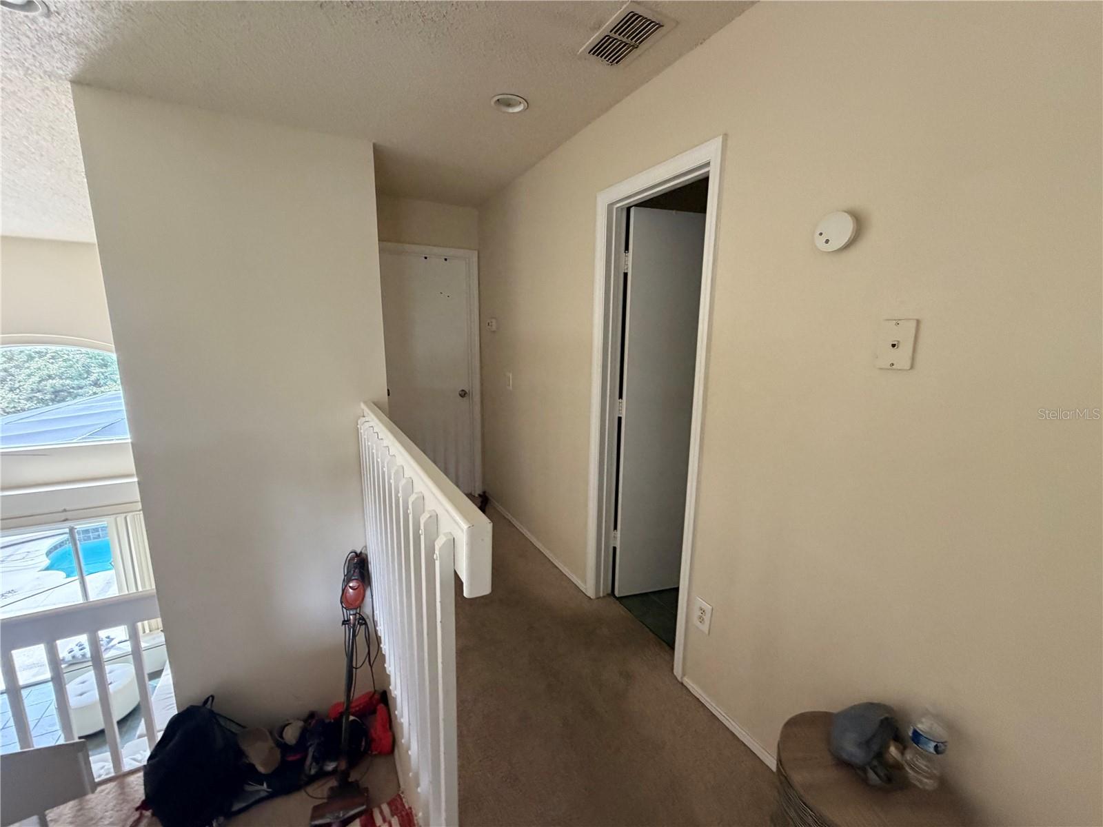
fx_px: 446
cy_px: 414
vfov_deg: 85.7
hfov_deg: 102.1
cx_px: 552
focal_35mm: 14
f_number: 2.2
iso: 400
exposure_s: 1/60
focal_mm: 2.22
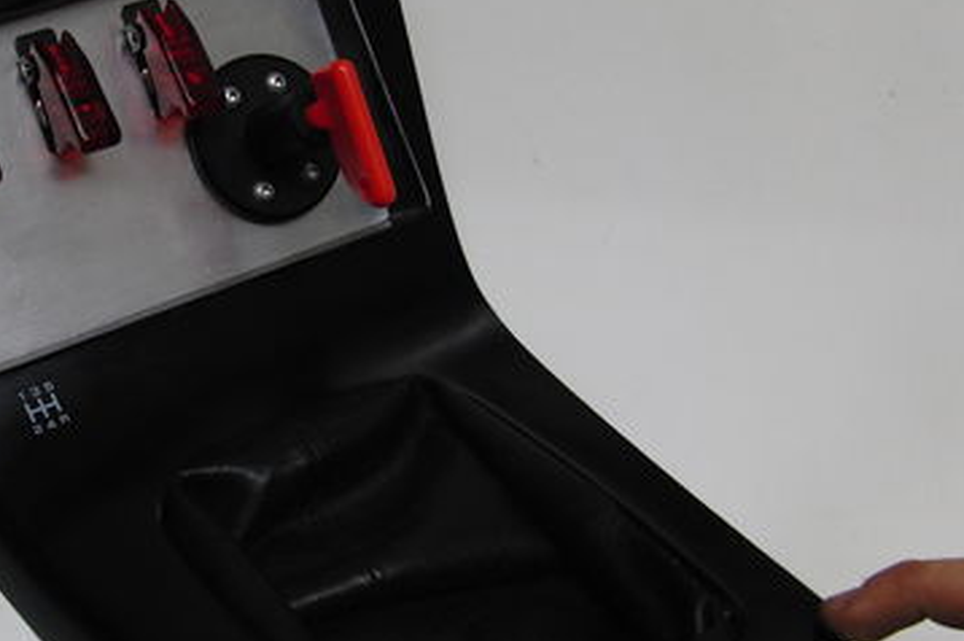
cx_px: 145
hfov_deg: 29.2
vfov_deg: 20.3
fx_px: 1792
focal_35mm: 67
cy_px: 353
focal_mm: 7.3
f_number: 2.7
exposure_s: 1/20
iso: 100
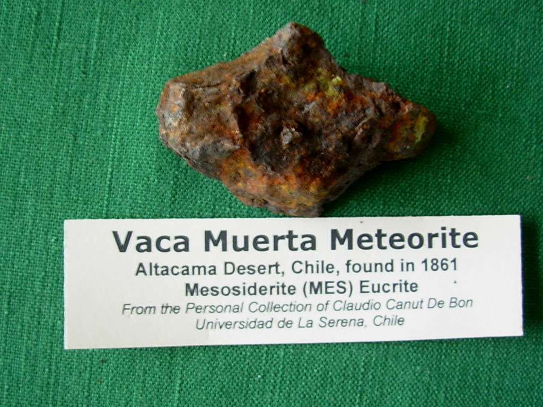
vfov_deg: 37.7
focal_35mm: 38
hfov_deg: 49.0
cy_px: 204
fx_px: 596
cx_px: 272
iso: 51
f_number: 2.9
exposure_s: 1/4
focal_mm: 6.3
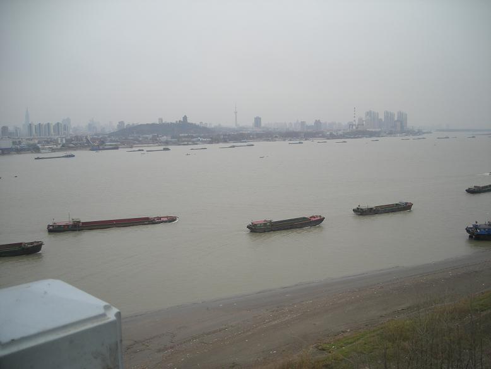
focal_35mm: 35
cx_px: 246
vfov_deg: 40.7
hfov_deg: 52.6
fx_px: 497
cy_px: 184
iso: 50
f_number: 2.8
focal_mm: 5.7
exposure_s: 1/231
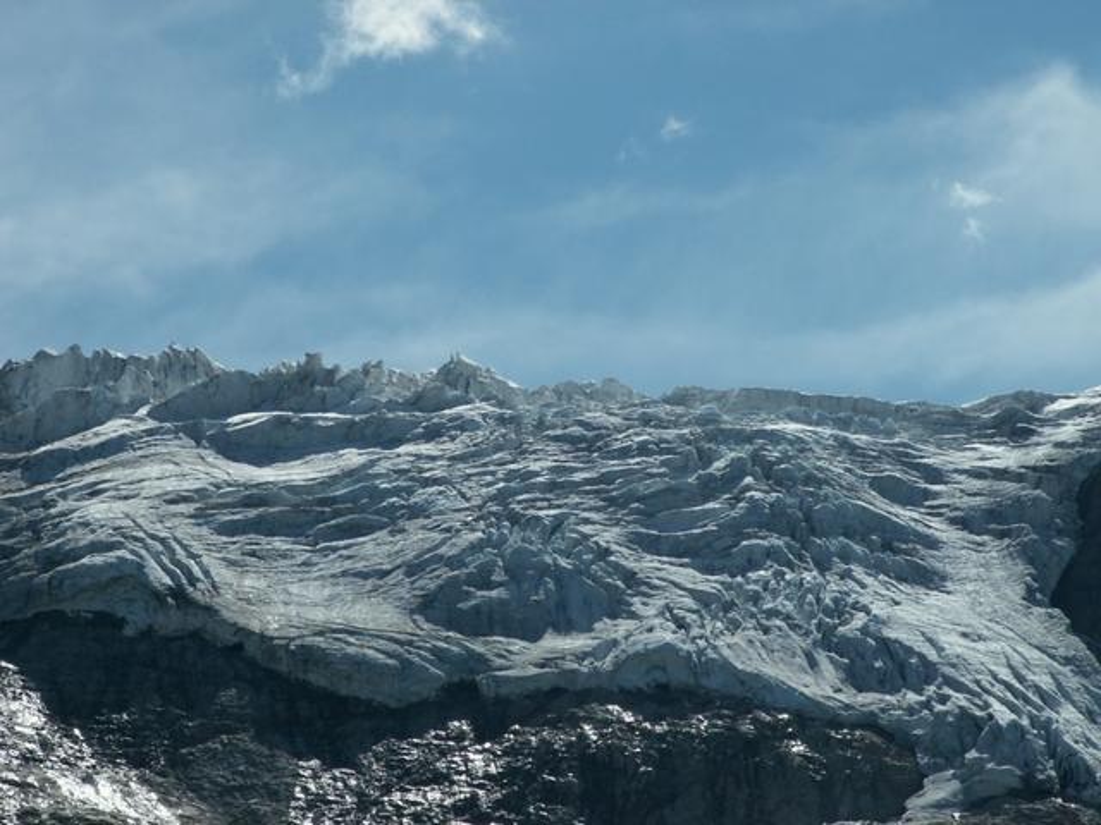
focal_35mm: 160
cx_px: 550
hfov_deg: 12.3
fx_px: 5089
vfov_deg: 9.3
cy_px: 412
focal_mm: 26.12
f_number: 8
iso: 50
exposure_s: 1/320
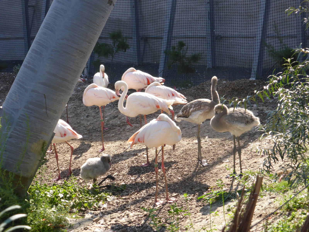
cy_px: 116
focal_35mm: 75
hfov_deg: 26.0
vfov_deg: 19.6
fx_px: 669
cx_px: 154
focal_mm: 13.3
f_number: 5
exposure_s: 1/160
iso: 100
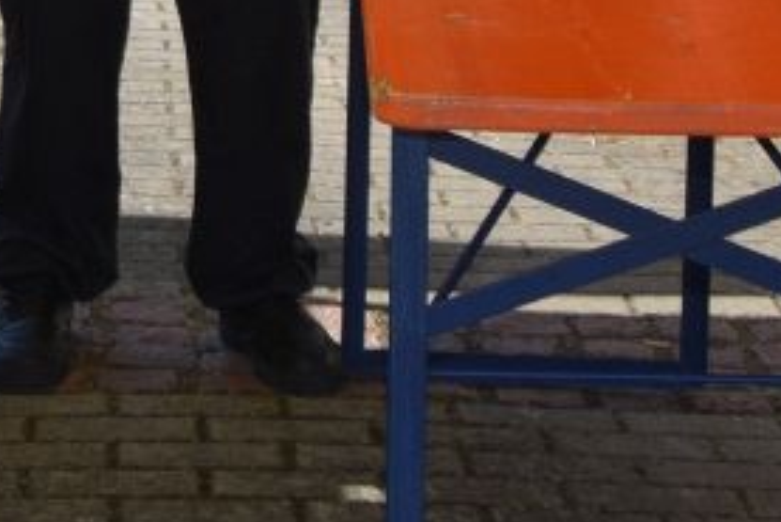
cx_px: -93
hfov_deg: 11.8
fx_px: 3705
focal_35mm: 171
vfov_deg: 7.7
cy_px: -562
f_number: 9
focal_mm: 21
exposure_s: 1/200
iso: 100
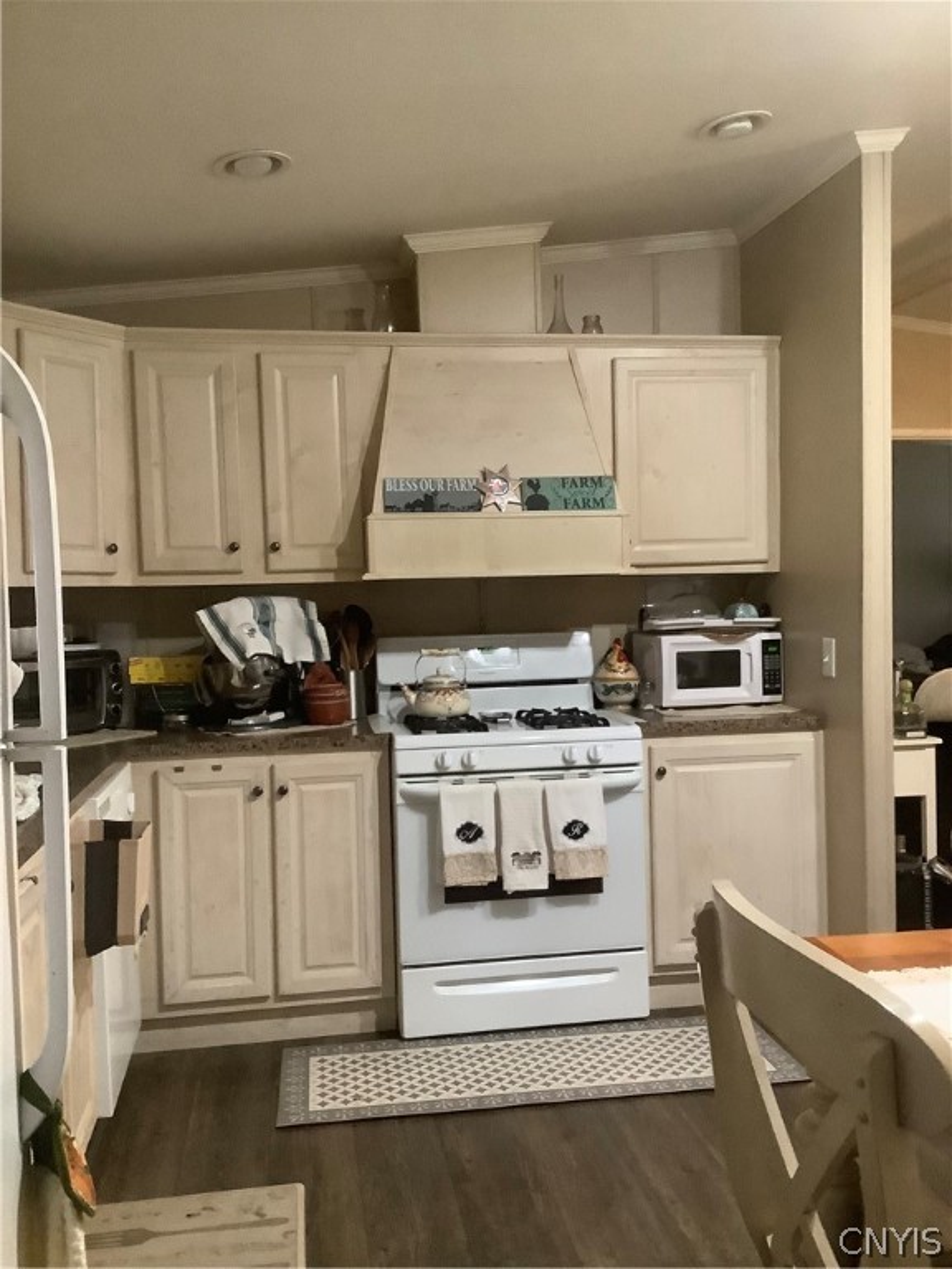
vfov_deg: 58.4
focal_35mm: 31
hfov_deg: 45.4
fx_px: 1137
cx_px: 476
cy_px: 634
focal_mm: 3.3
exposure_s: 1/33
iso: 400
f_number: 2.4
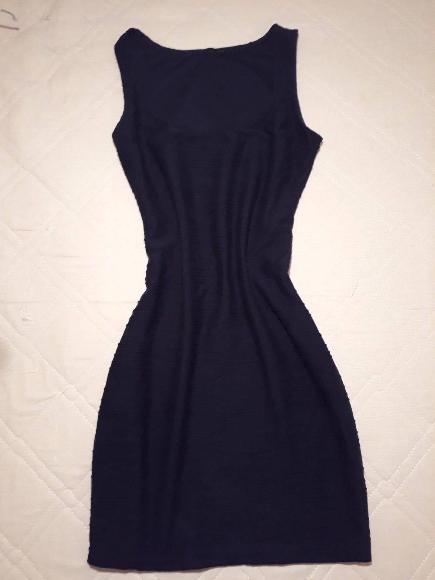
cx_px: 218
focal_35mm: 27
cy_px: 290
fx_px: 452
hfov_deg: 51.4
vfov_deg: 65.3
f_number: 1.9
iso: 160
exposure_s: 1/25
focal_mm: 3.6
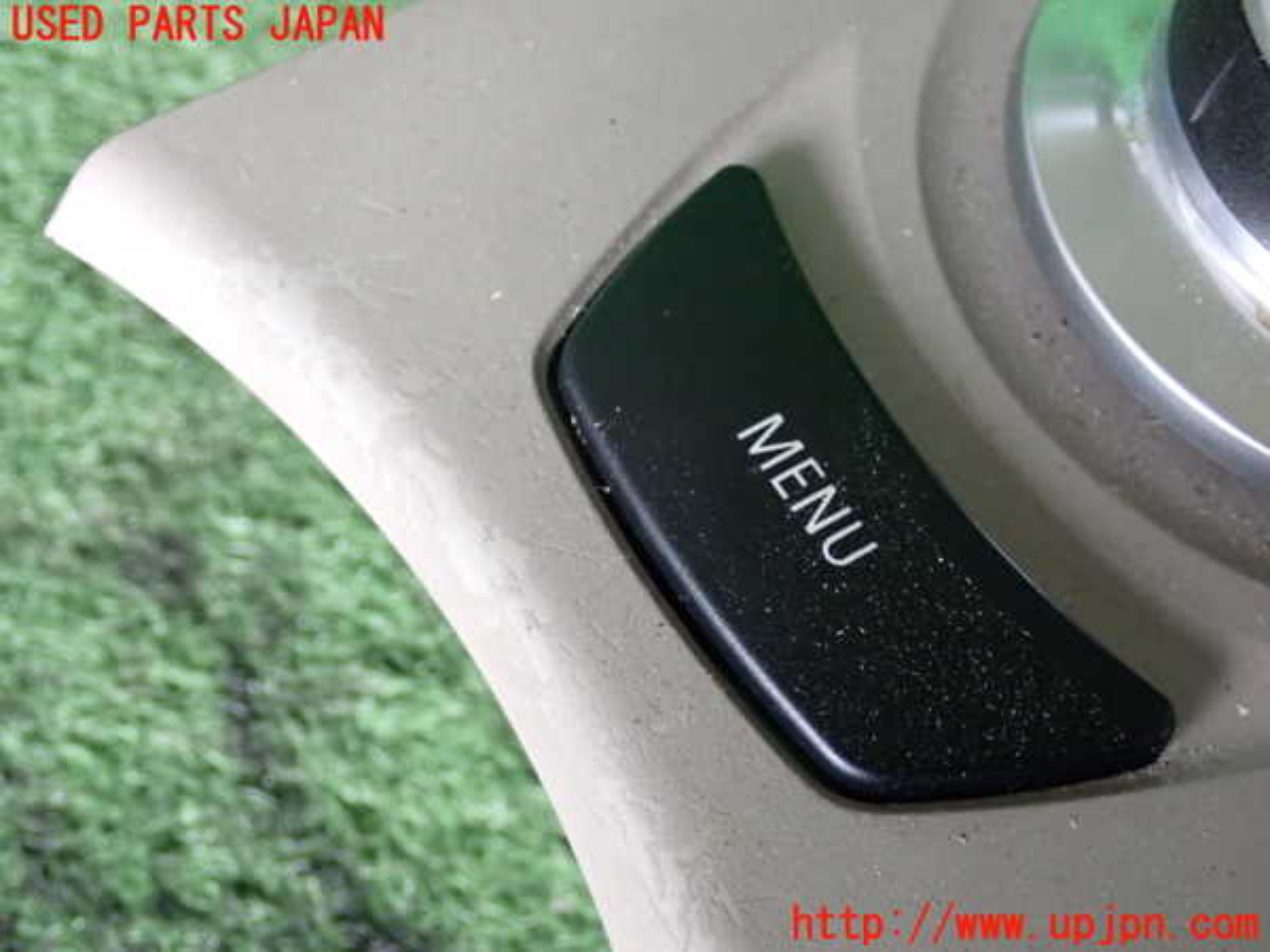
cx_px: 635
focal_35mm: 58
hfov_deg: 33.2
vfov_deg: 25.2
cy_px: 476
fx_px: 2128
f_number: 3.5
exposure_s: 1/160
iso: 800
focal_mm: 10.35
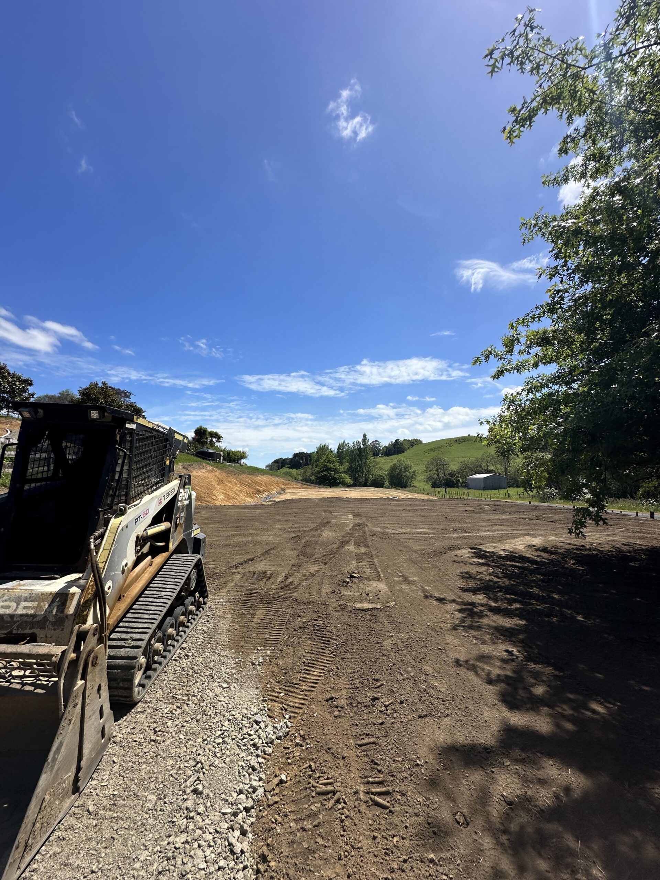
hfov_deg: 85.7
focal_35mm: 14
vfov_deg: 102.1
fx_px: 356
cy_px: 440
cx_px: 330
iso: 50
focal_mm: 2.22
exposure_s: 1/3205
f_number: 2.2
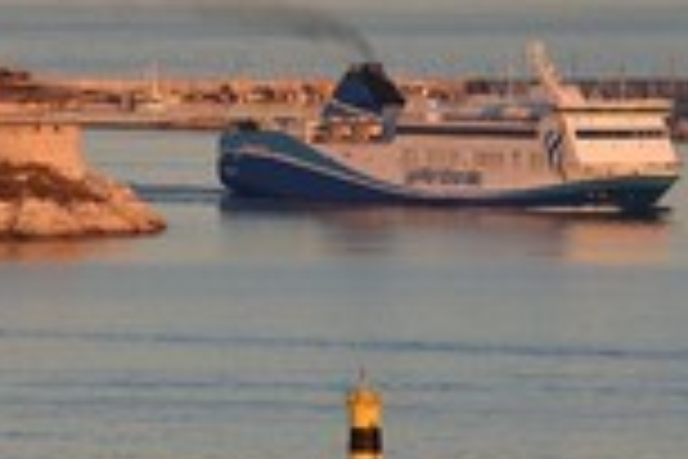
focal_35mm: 549
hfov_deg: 3.7
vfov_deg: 2.5
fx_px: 10491
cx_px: -184
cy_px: 180
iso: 200
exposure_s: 1/200
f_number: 7.1
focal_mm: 200
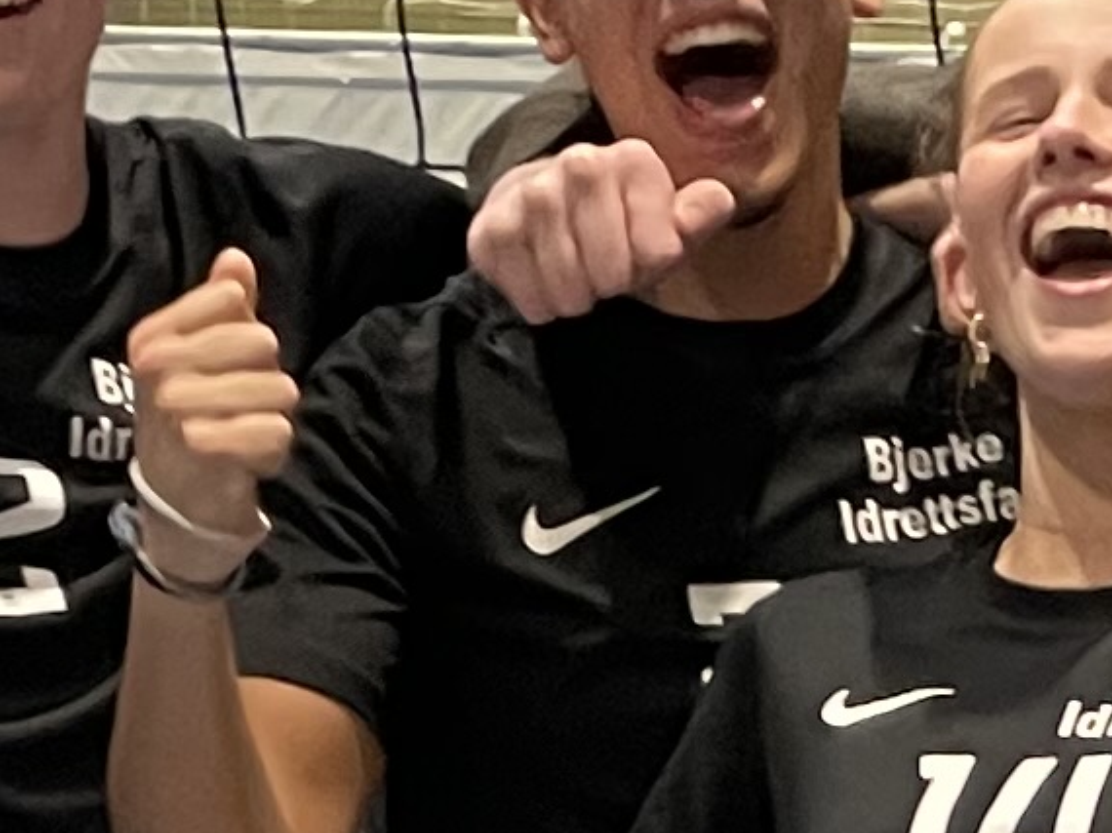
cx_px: 1213
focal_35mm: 184
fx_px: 5908
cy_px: 1955
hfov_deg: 10.6
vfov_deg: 7.6
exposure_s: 1/60
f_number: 1.6
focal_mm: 4.2
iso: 200
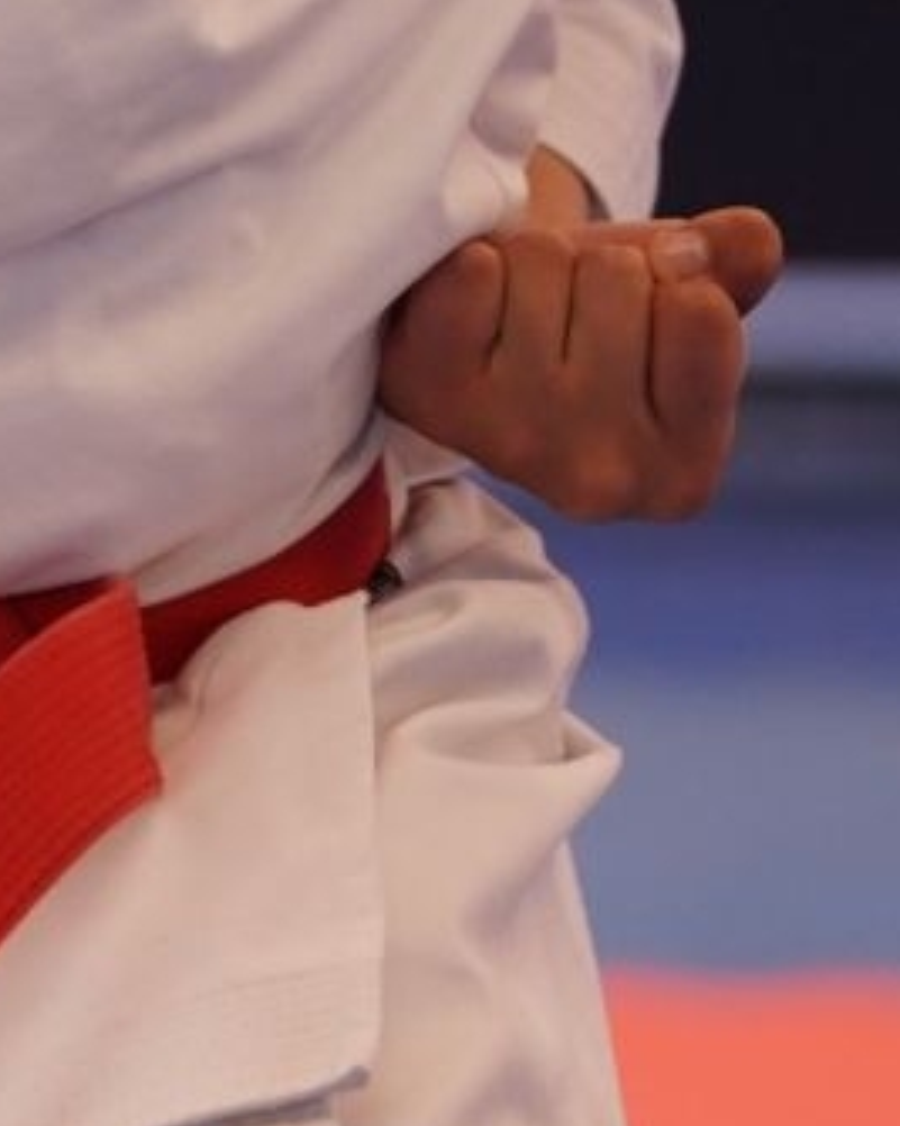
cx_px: -465
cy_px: -688
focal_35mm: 997
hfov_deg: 1.6
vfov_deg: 1.9
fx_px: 33211
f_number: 2.8
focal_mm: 197
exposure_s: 1/500
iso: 640
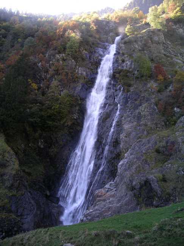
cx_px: 92
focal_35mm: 37
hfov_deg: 38.7
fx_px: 262
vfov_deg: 50.1
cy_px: 123
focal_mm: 7.8
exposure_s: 1/145
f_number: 2.8
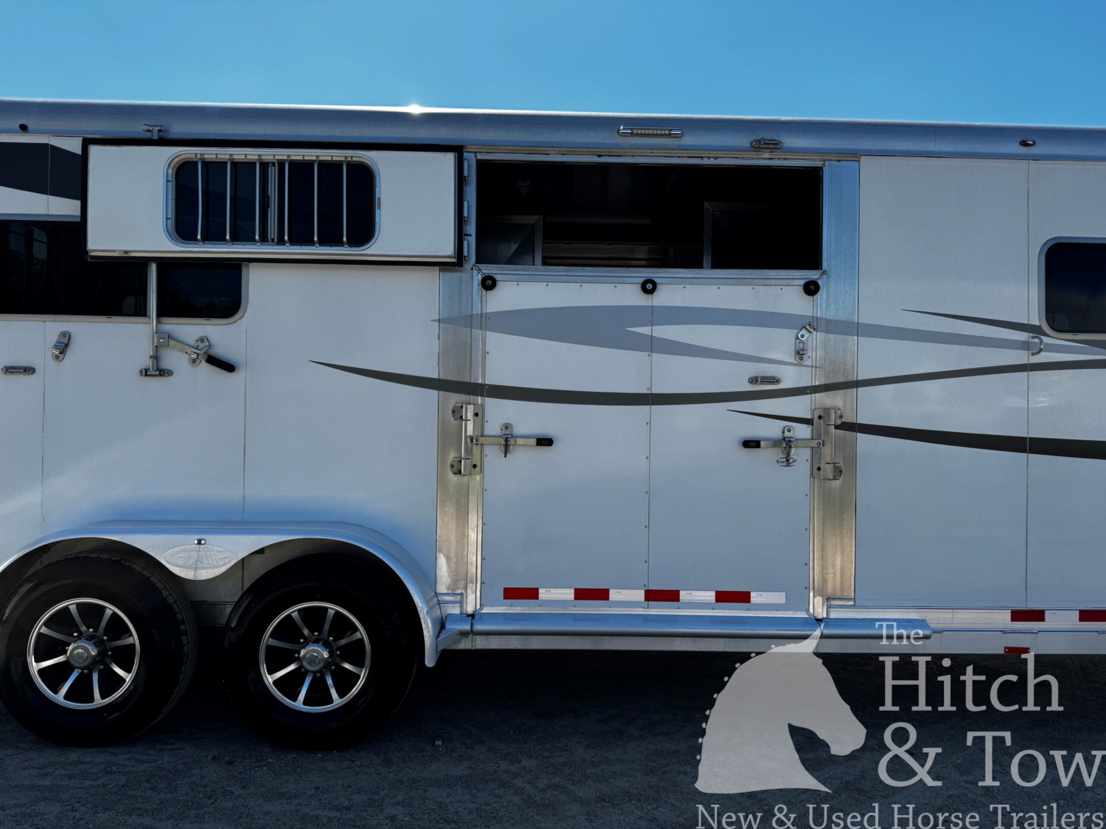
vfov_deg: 56.8
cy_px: 414
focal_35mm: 24
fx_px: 767
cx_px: 553
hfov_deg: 71.6
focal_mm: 6.76
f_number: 1.78
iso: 80
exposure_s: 1/3597
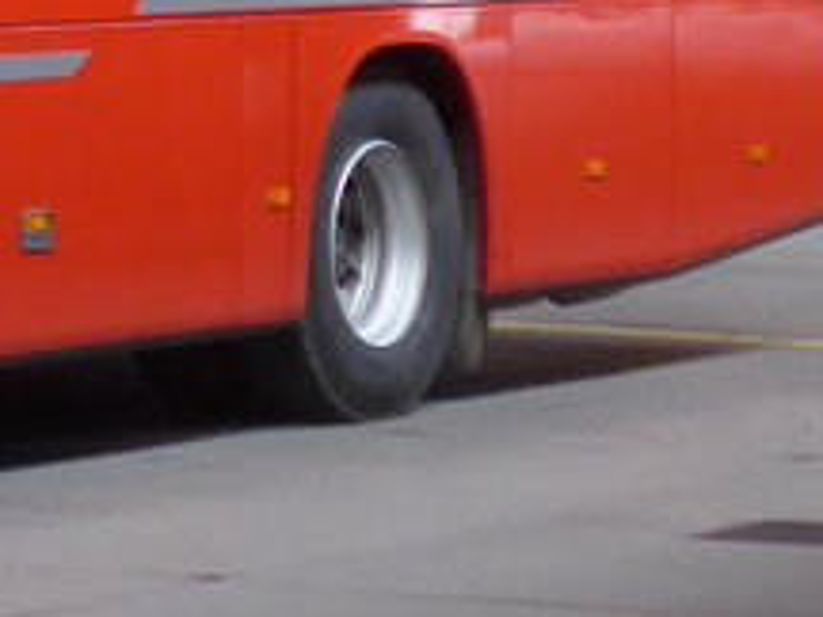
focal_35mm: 256
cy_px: -587
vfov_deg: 5.7
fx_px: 6086
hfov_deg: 7.3
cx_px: -1006
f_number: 3
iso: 400
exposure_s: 1/40
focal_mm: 9.5
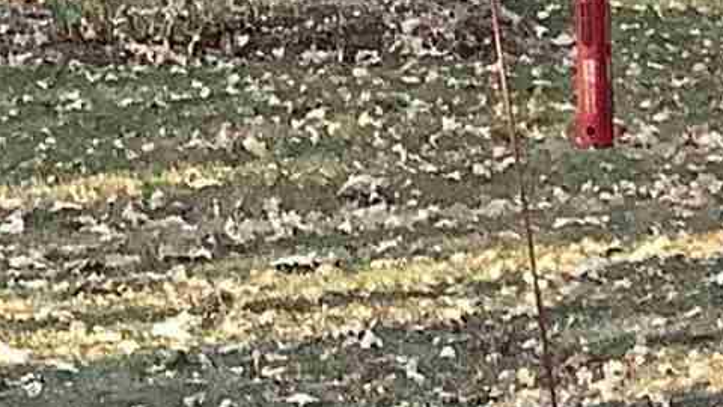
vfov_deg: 5.6
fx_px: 4141
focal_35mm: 216
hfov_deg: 9.4
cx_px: 1383
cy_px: 210
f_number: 2.4
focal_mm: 3.3
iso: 80
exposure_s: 1/120
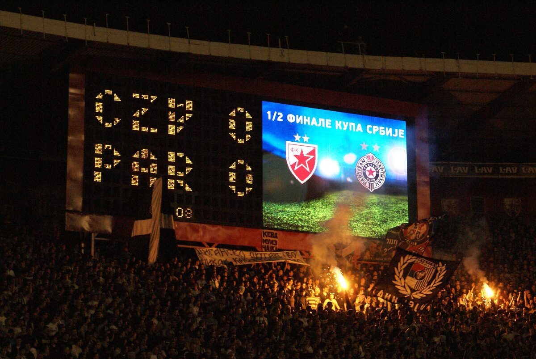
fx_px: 1341
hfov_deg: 22.6
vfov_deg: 15.2
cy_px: 180
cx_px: 268
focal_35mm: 90
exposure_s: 1/160
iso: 1600
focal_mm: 60
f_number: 8
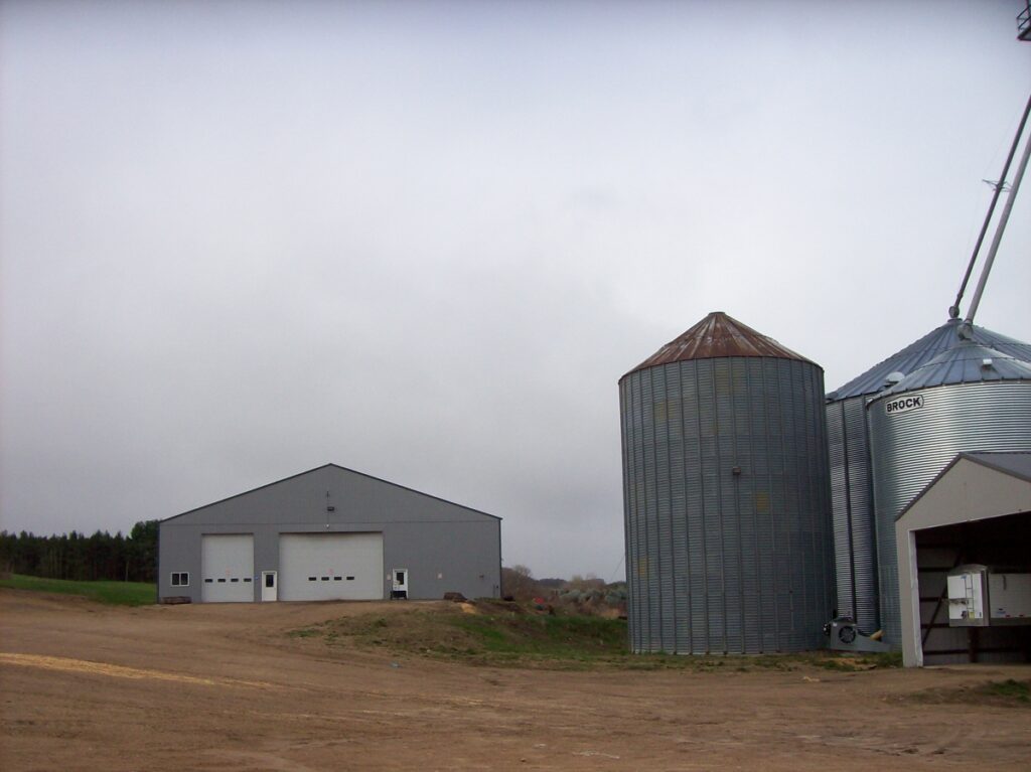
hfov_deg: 51.4
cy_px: 386
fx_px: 1072
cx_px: 516
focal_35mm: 36
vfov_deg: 39.6
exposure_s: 1/769
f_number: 4.8
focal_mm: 6
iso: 80
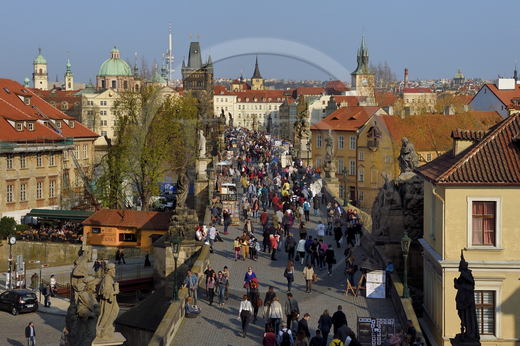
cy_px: 173
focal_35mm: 70
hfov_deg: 28.8
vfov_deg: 19.4
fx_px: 1011
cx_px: 260
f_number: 14
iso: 200
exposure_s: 1/250
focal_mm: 70
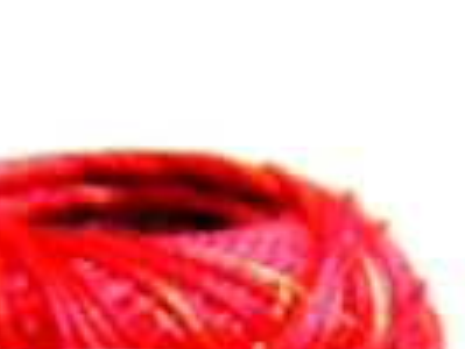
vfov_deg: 4.5
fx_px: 4289
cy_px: 1026
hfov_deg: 6.0
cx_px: -531
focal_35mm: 319
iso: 400
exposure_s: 1/10
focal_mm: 9.5
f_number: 3.9
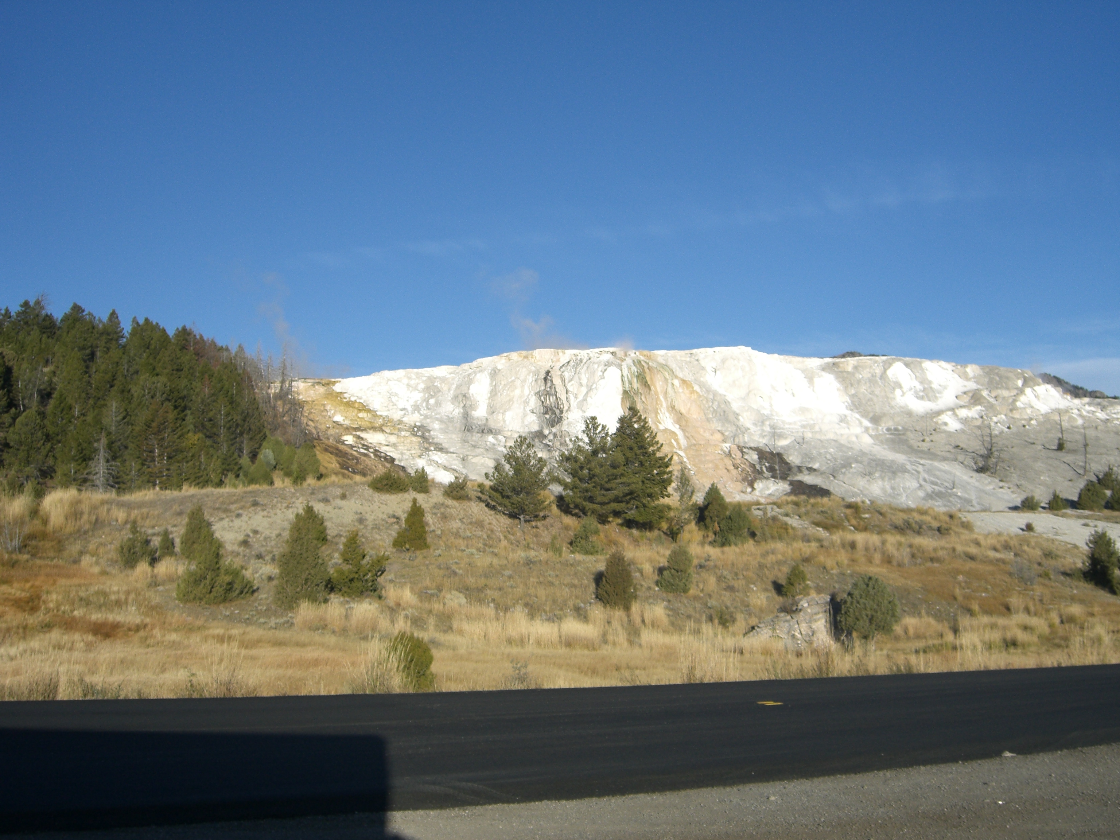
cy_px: 420
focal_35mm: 38
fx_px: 1229
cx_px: 560
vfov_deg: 37.7
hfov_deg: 49.0
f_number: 8
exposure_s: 1/200
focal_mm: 7.9
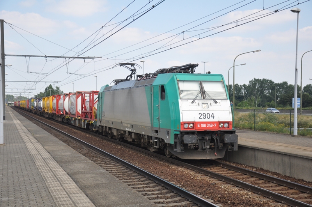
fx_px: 454
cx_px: 156
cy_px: 104
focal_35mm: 52
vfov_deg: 25.7
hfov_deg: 37.9
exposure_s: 1/1000
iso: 400
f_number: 4.5
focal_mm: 35
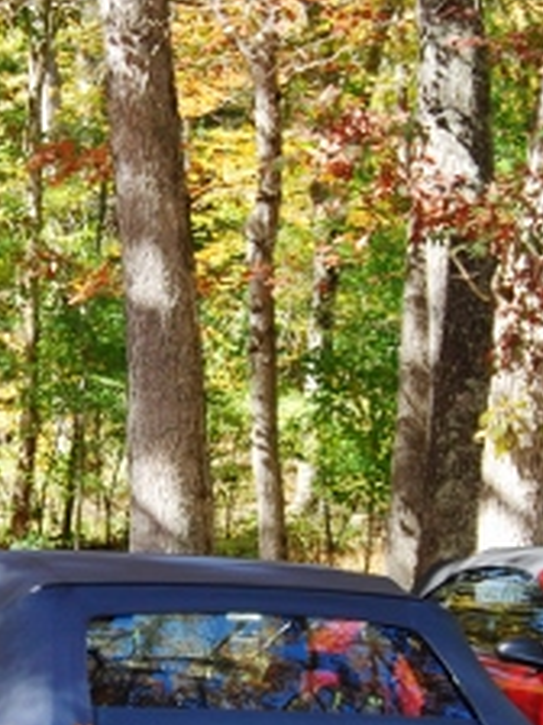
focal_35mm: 134
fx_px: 2803
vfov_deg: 14.7
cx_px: 55
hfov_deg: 11.0
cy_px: 440
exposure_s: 1/125
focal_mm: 26
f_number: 5.6
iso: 200
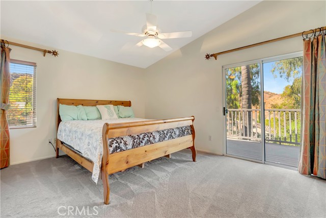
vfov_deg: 73.8
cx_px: 163
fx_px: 145
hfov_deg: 96.7
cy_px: 109
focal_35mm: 16
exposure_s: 1/3
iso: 250
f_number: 10
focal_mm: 16
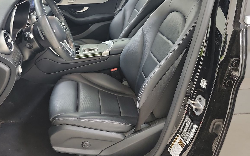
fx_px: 238
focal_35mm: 35
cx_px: 87
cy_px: 56
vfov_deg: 36.0
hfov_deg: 54.4
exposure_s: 1/59
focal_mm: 6.7
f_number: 1.8
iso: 421
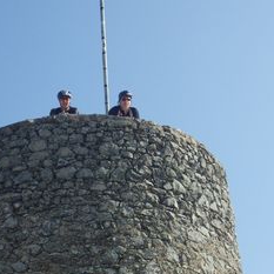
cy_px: 119
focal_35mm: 94
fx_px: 842
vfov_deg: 18.5
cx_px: 79
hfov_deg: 18.4
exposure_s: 1/400
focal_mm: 11.1
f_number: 5.5
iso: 125
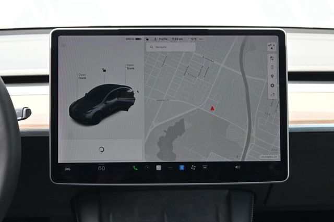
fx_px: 654
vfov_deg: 19.3
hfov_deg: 28.7
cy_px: 111
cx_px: 167
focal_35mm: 70
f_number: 6
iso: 560
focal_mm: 47
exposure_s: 1/125
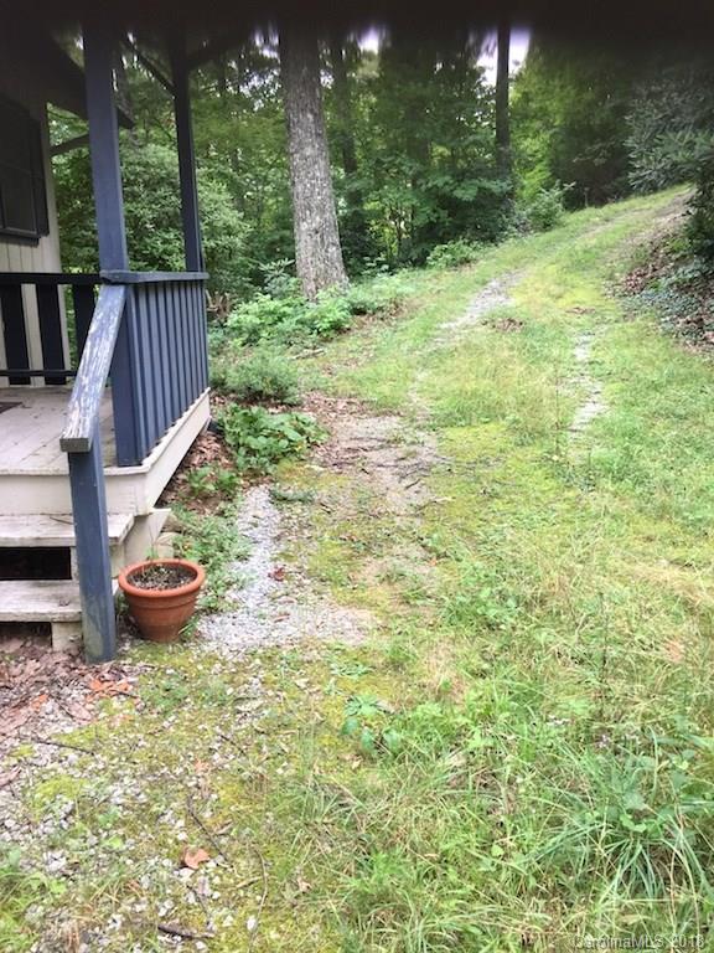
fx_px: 798
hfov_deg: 48.2
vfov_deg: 61.7
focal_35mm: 29
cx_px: 357
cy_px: 476
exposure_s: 1/40
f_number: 2.2
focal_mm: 4.15
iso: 32
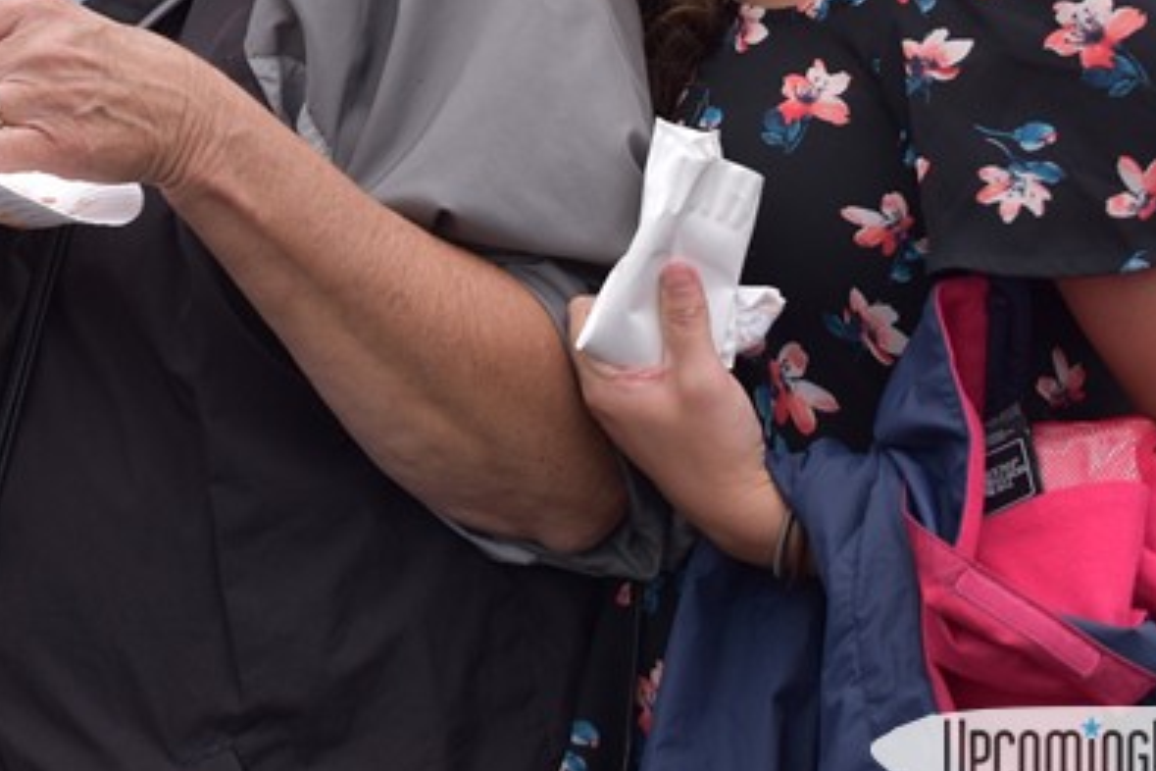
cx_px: -103
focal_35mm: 118
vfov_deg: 11.4
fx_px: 3798
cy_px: -116
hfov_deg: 16.8
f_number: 8
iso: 220
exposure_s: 1/250
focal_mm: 31
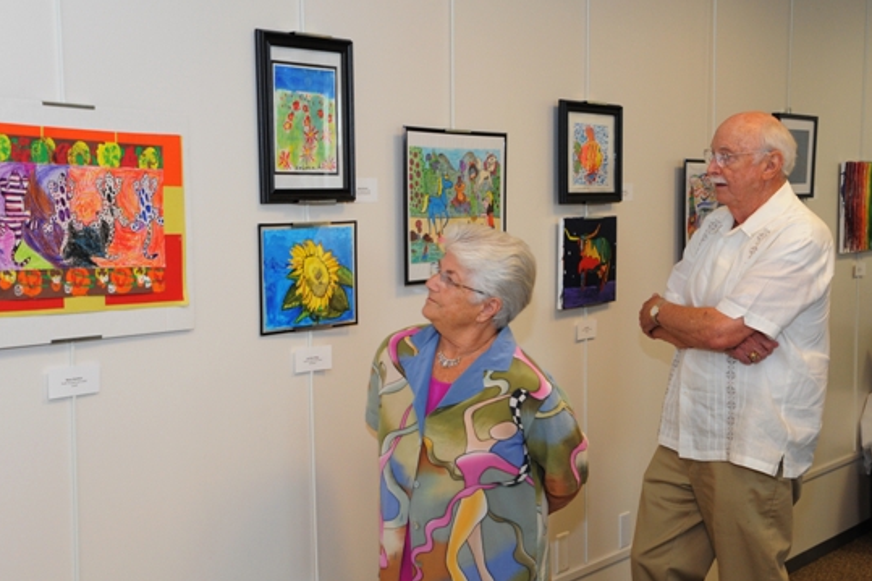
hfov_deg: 35.1
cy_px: 322
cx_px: 422
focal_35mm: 57
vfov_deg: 23.8
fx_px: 1380
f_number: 7.1
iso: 1600
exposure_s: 1/60
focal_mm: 48
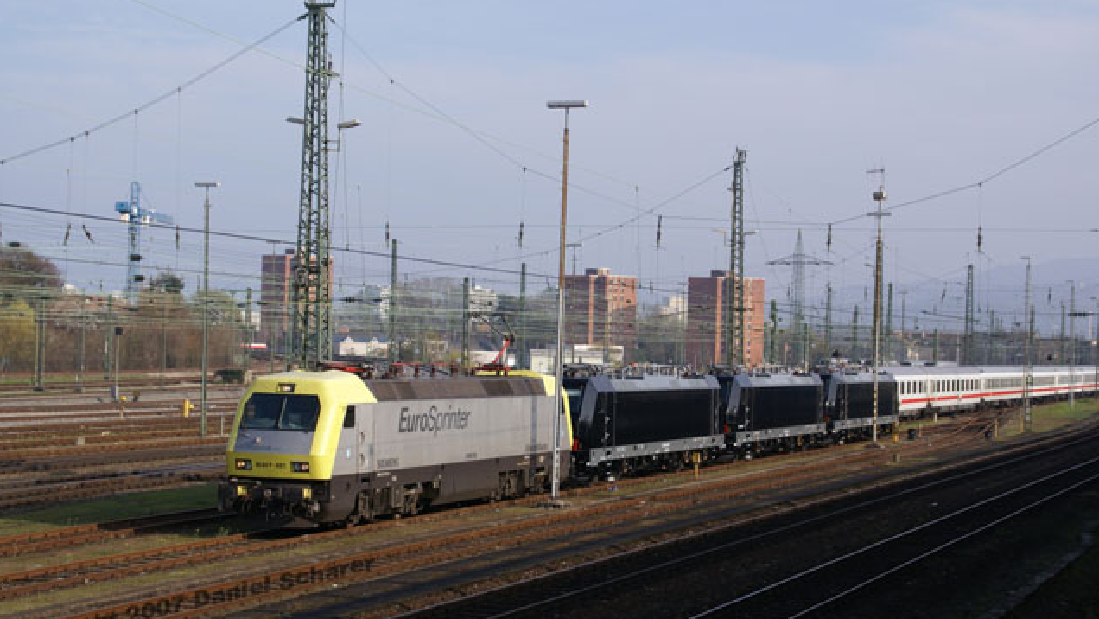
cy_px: 292
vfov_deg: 16.9
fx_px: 2085
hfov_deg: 29.5
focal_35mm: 72
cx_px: 545
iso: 100
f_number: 6.3
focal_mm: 45
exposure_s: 1/320
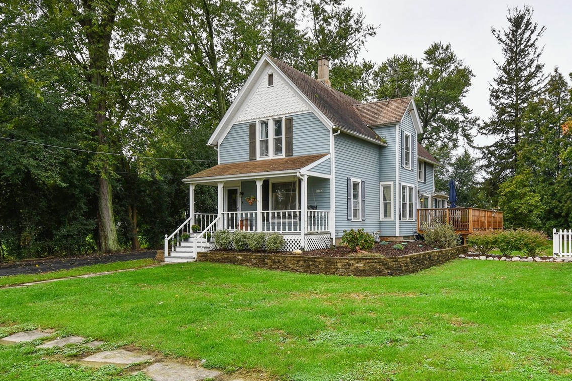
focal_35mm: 27
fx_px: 429
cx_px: 343
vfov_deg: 47.7
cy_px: 227
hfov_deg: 66.7
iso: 200
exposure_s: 1/125
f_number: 9
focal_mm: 13
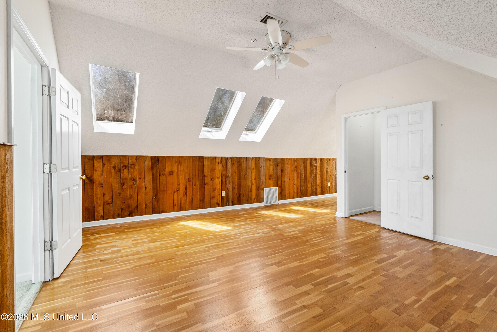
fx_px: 221
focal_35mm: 16
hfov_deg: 96.7
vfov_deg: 73.8
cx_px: 248
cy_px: 166
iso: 800
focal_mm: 16
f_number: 9
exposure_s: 1/13
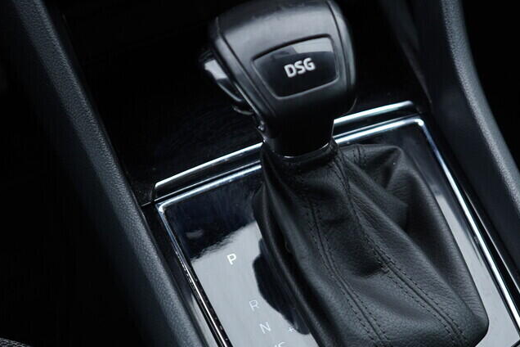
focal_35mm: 58
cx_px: 361
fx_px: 838
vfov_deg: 23.2
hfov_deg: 34.1
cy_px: 253
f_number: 2.8
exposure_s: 1/40
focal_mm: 24
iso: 200
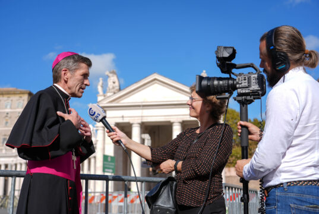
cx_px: 160
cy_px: 107
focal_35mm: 42
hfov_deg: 46.3
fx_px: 373
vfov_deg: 32.0
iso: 125
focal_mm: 42
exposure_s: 1/1600
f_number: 4
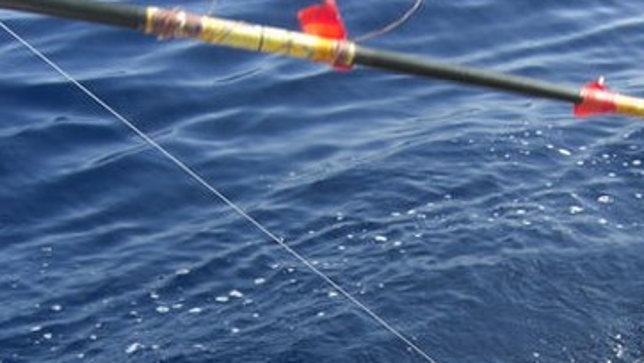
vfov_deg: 16.4
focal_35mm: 72
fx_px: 1230
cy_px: 381
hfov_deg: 29.1
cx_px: 432
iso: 80
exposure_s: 1/320
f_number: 4
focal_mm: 7.9
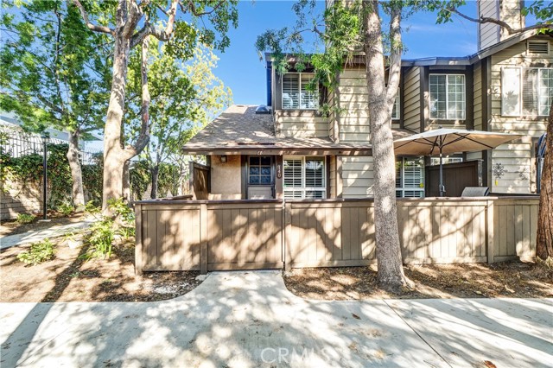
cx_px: 276
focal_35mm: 15
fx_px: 230
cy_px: 184
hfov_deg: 100.4
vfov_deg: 77.3
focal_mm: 10
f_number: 9
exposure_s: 1/60
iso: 400
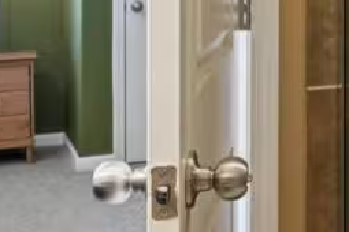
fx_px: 775
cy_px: -27
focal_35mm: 80
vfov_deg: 16.5
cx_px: 463
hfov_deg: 22.5
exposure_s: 1/2.5
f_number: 7.1
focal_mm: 17
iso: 400
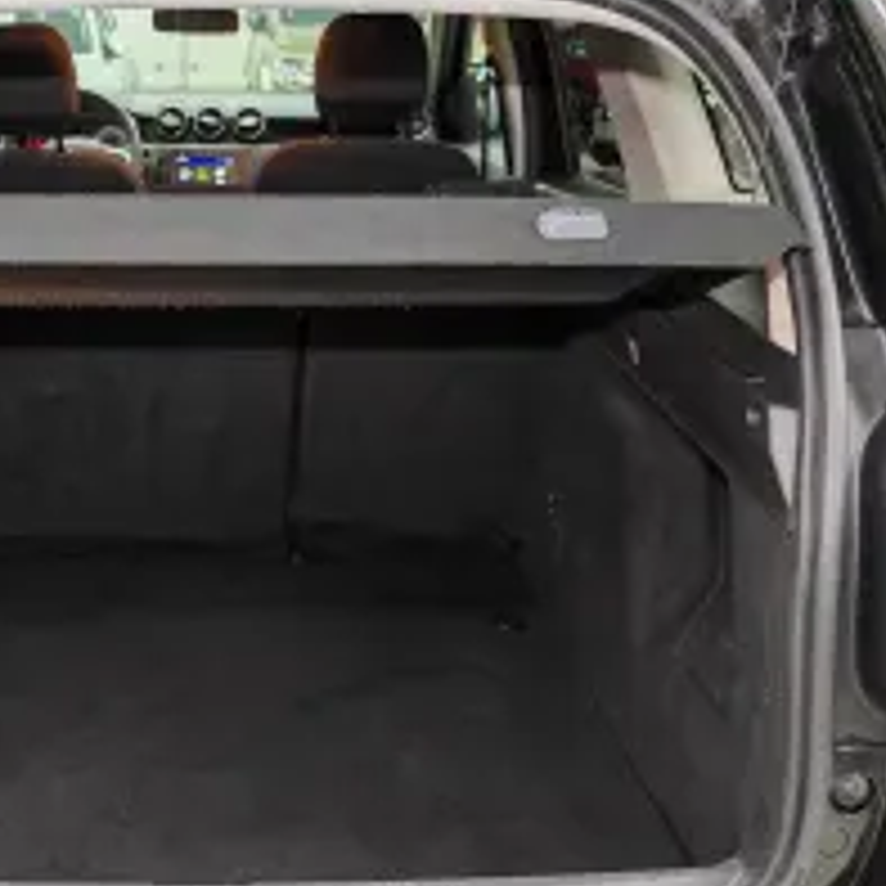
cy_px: 468
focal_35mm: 42
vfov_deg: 40.0
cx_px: 207
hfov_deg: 38.8
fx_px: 1216
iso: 640
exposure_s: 1/50
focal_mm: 5.4
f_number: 1.6
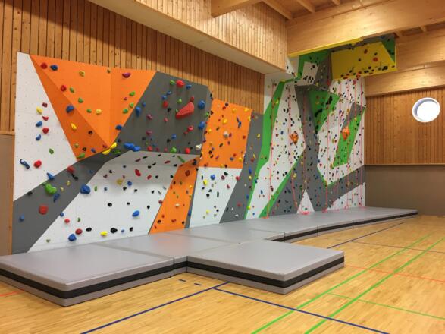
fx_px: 373
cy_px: 167
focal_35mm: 29
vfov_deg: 48.2
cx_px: 222
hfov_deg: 61.7
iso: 80
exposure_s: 1/33
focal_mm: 4.15
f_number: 2.2
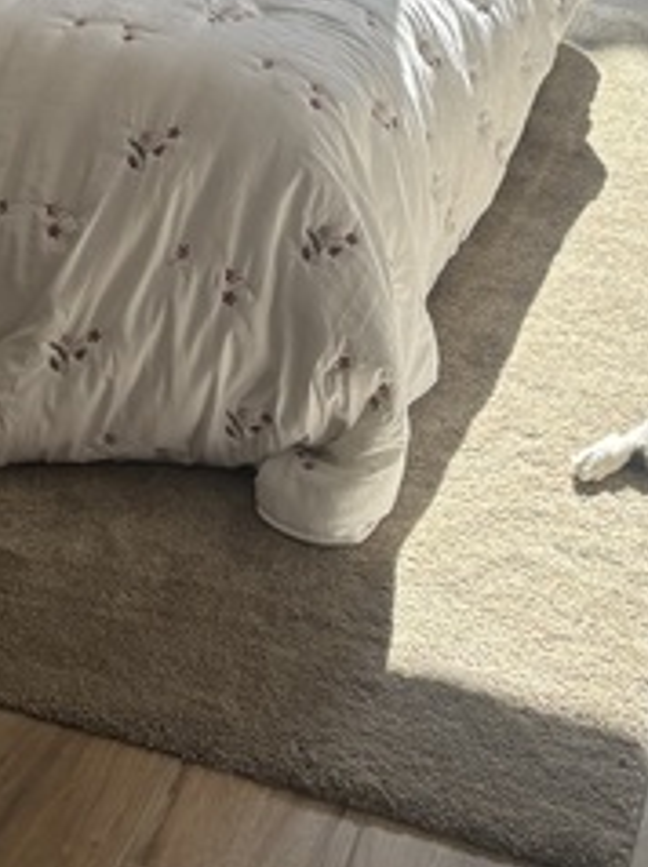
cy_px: -415
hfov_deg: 17.5
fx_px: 2100
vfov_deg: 20.2
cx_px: 197
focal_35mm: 84
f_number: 1.6
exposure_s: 1/349
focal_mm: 5.96
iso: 50
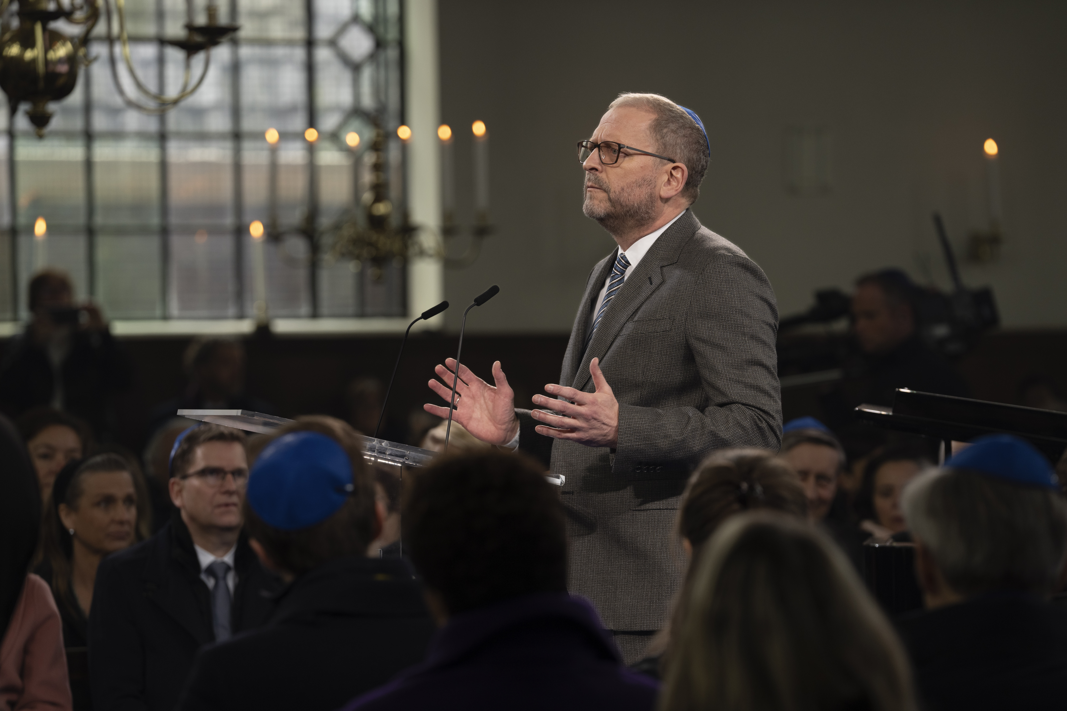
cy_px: 356
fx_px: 5927
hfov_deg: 10.3
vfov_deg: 6.9
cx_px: 534
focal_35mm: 200
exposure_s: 1/160
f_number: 4.5
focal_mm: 200
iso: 500
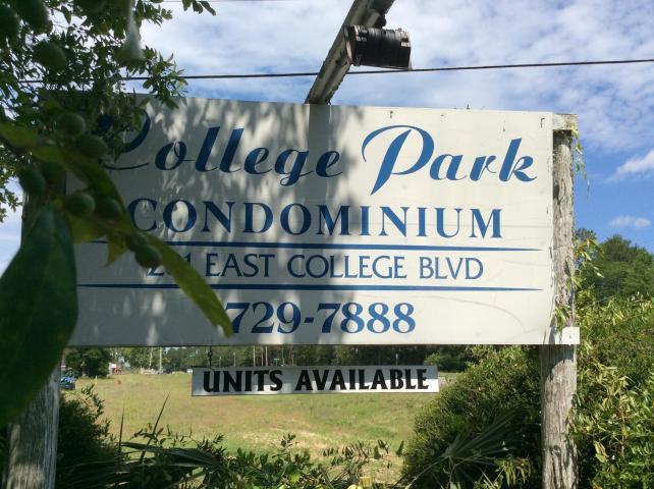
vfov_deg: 44.1
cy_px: 244
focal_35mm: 32
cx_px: 327
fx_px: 604
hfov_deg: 56.9
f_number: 2.4
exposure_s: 1/2045
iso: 32
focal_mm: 3.3
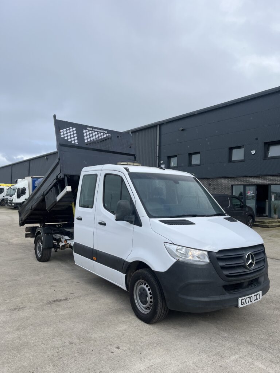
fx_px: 280
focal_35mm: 26
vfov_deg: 67.3
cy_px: 186
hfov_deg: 53.1
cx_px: 140
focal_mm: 5.1
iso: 50
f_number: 1.6
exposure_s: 1/2101
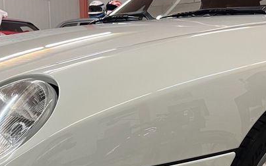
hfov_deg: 29.2
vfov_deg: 18.1
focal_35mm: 70
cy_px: 169
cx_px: 177
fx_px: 508
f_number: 1.6
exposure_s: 1/50
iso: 80
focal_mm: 5.1
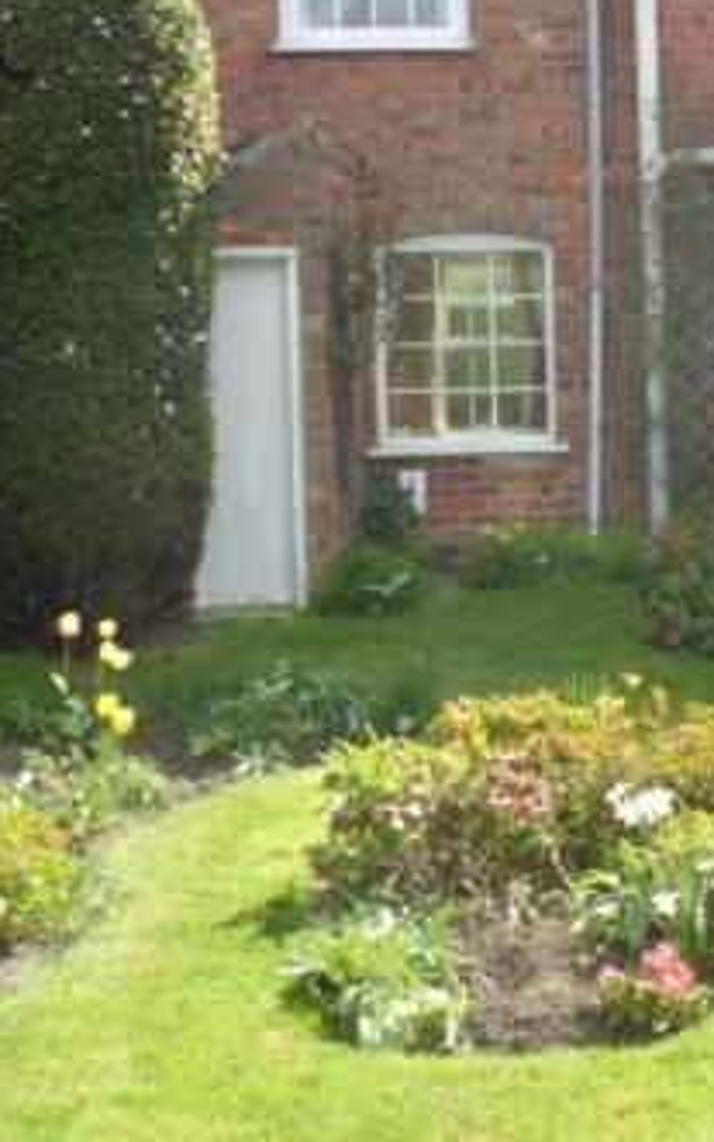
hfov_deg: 22.4
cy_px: 405
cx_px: 692
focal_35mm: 56
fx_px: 1743
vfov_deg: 36.0
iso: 80
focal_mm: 5.7
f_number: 3.5
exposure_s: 1/250
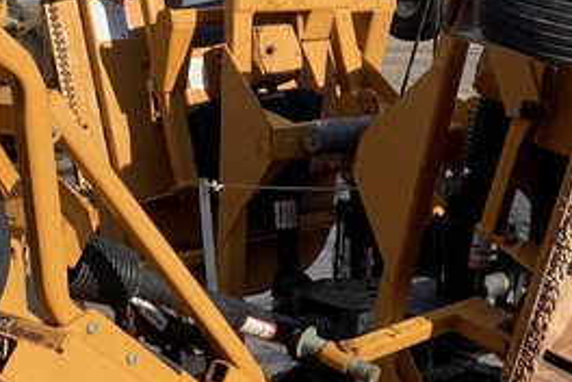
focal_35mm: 82
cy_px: 273
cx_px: 191
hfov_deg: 24.6
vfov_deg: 16.6
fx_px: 1303
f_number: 1.8
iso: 32
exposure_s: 1/1754
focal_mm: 4.25
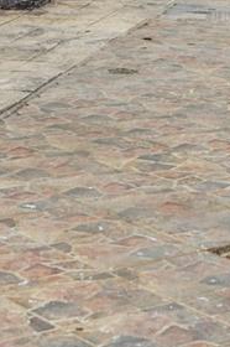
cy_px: -190
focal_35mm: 150
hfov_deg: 9.1
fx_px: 1441
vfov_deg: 12.9
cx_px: 176
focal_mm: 35
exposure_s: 1/100
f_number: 10
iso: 100
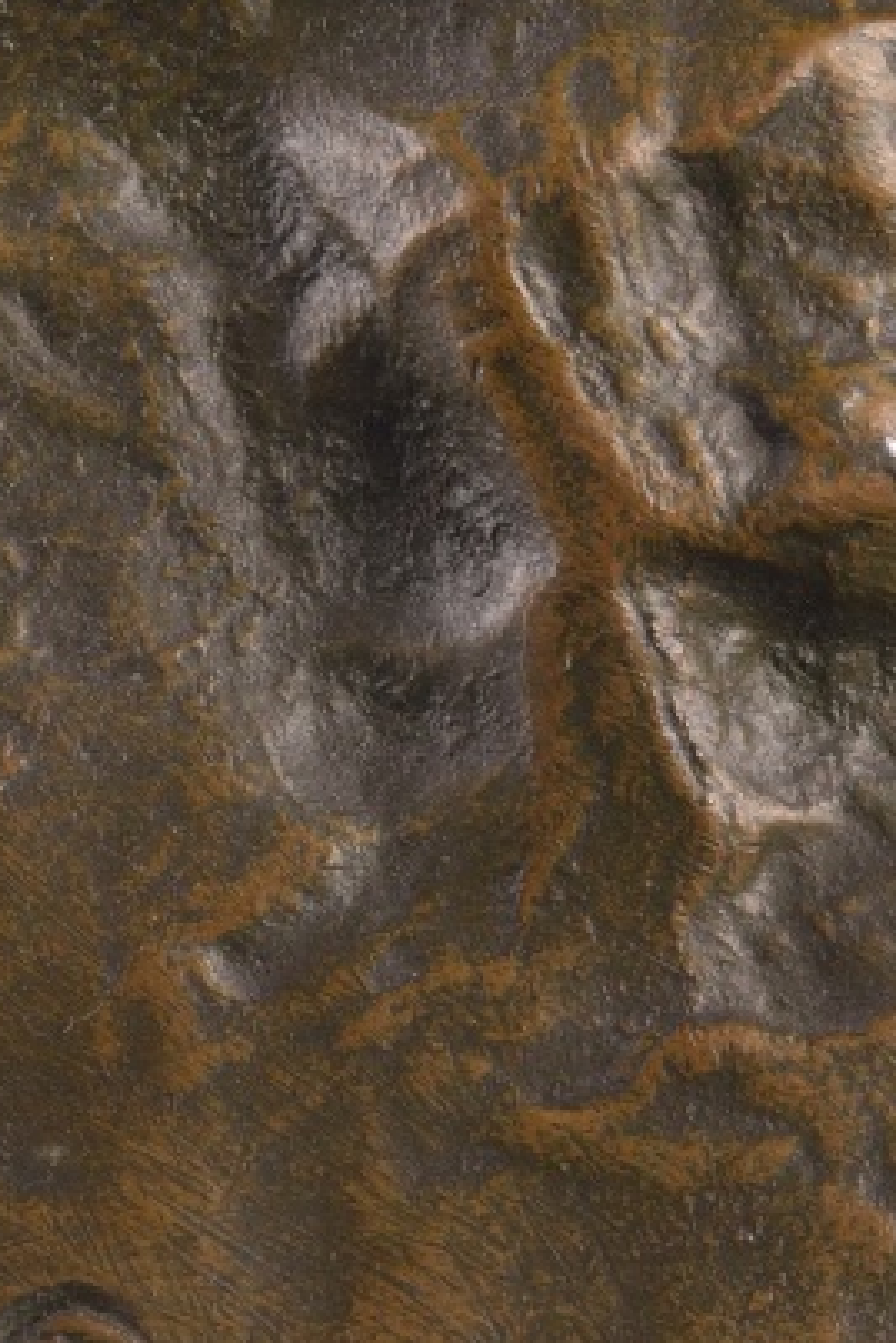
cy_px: 620
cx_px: 645
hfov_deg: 2.3
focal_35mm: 595
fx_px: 22193
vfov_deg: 3.5
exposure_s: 1/125
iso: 400
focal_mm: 200
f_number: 25
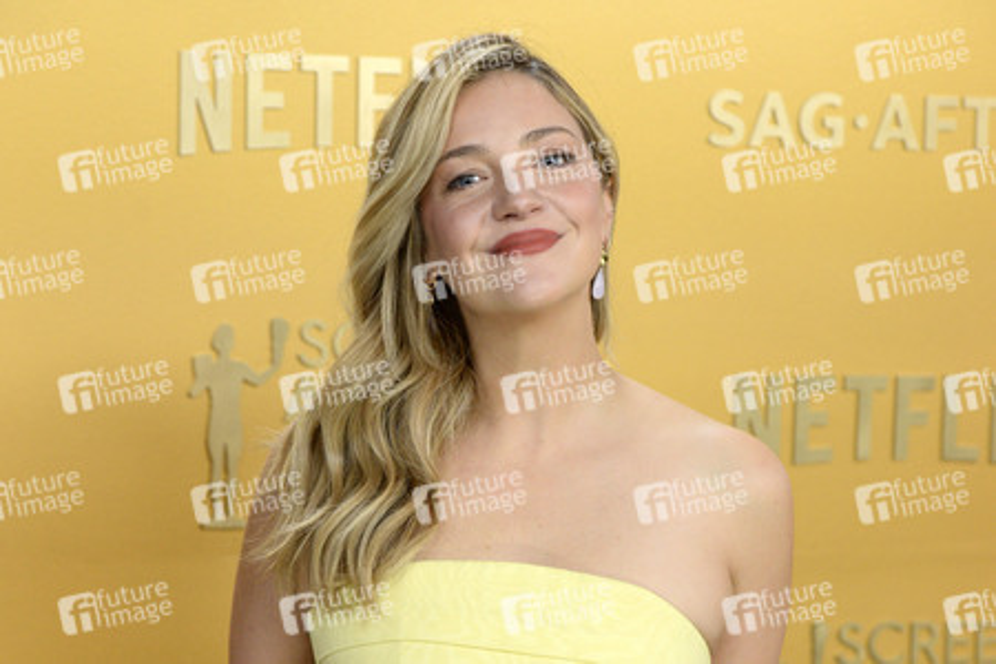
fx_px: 2905
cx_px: 498
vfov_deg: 13.0
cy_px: 332
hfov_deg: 19.5
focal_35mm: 105
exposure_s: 1/250
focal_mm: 105
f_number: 5.6
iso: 2500
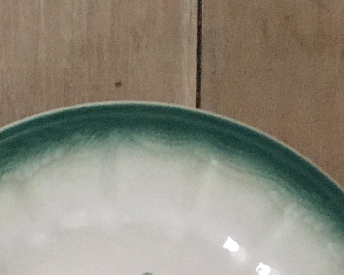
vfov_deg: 16.4
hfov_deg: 23.7
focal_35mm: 80
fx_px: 814
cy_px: 479
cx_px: 113
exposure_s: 1/17
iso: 400
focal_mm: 4.15
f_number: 2.2
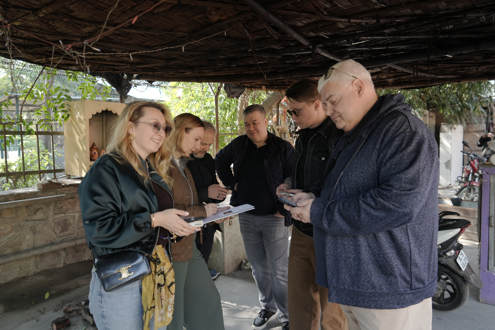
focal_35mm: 26
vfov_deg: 49.6
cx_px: 248
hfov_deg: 69.4
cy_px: 165
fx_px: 357
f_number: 4.5
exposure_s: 1/250
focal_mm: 26
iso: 1000
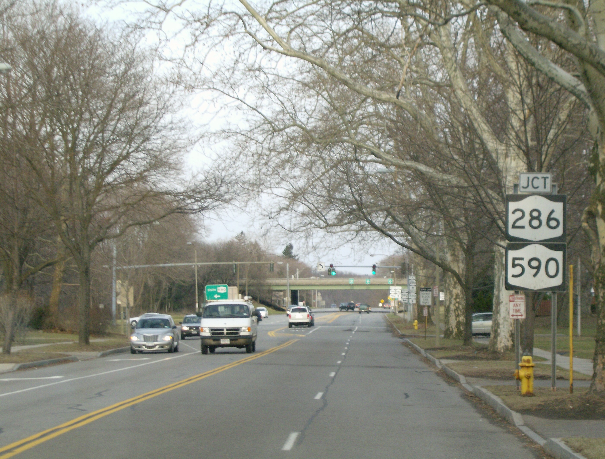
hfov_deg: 18.0
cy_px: 230
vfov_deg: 13.7
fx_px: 1914
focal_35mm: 109
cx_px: 302
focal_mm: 18
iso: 132
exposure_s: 1/134
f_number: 4.8
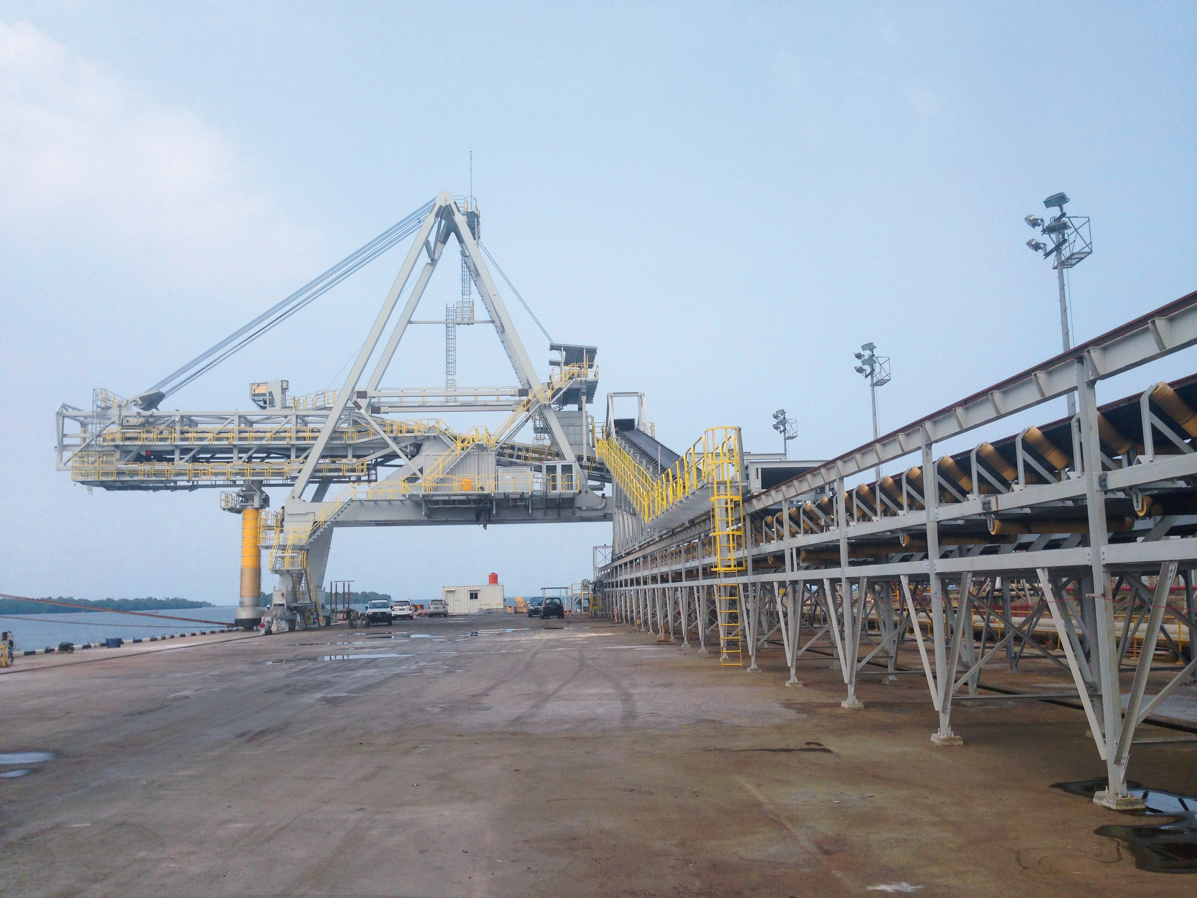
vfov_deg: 42.9
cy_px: 449
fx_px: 1141
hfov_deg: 55.4
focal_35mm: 33
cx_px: 598
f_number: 2.4
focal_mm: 4.12
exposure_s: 1/1232
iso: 50
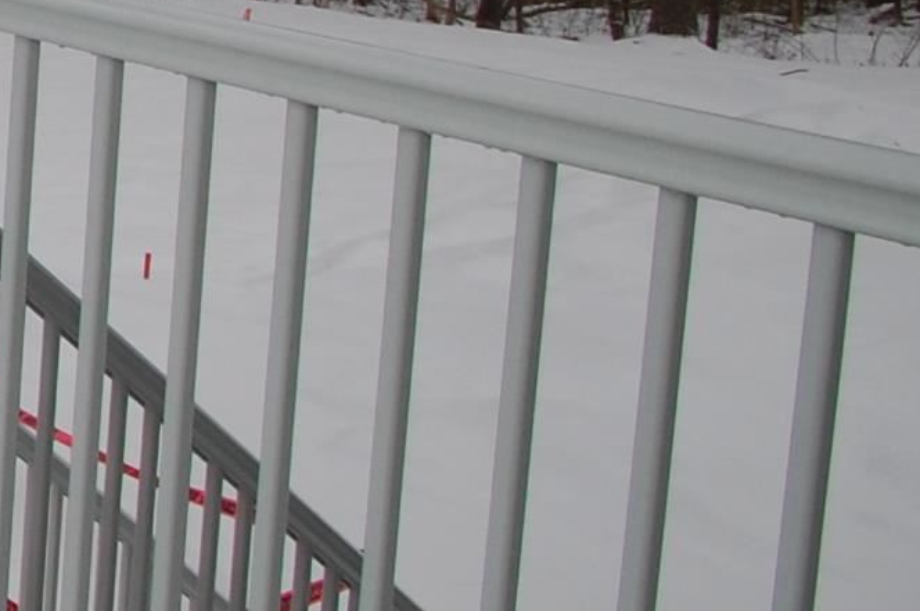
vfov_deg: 18.4
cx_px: -885
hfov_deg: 19.1
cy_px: -208
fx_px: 1736
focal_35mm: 68
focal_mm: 10
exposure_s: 1/250
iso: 400
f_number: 8
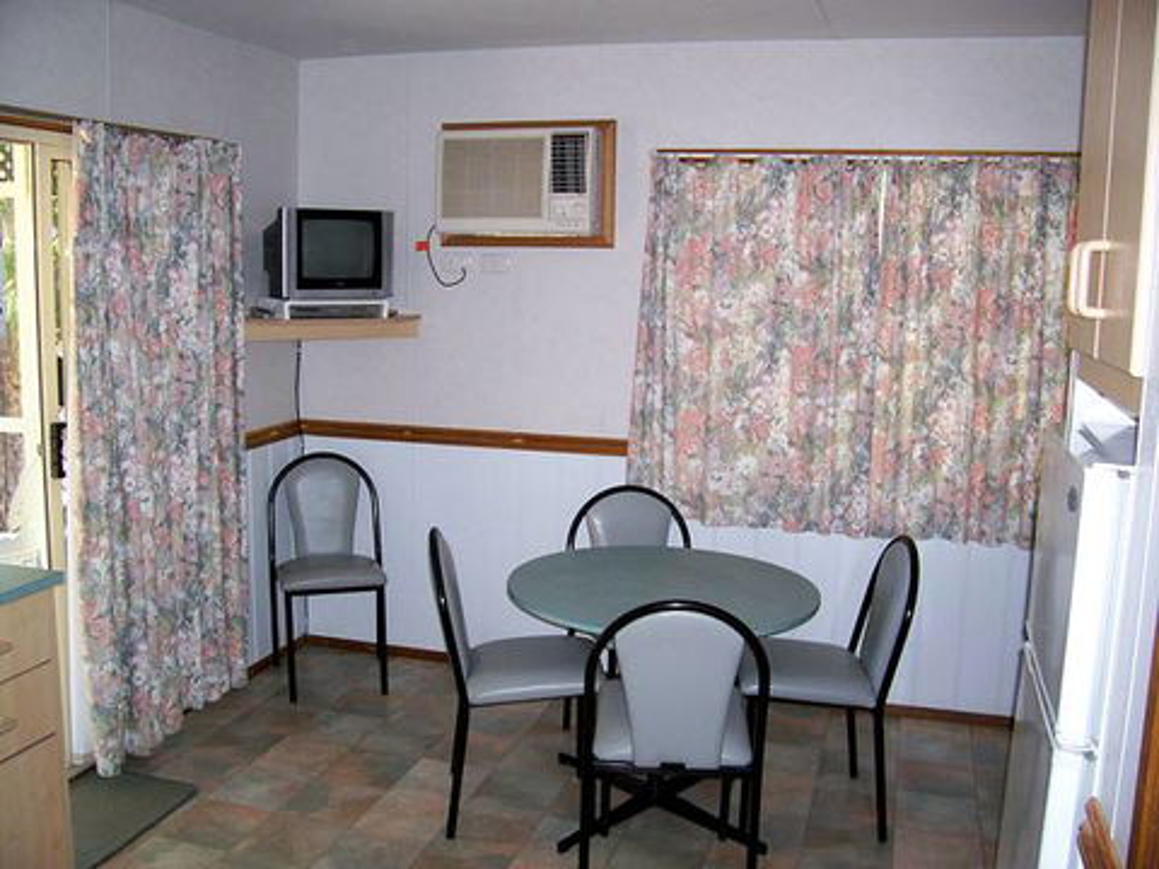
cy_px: 434
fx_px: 1138
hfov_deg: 54.0
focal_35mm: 34
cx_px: 580
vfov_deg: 41.8
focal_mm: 5.6
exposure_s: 1/112
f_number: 2.7
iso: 140
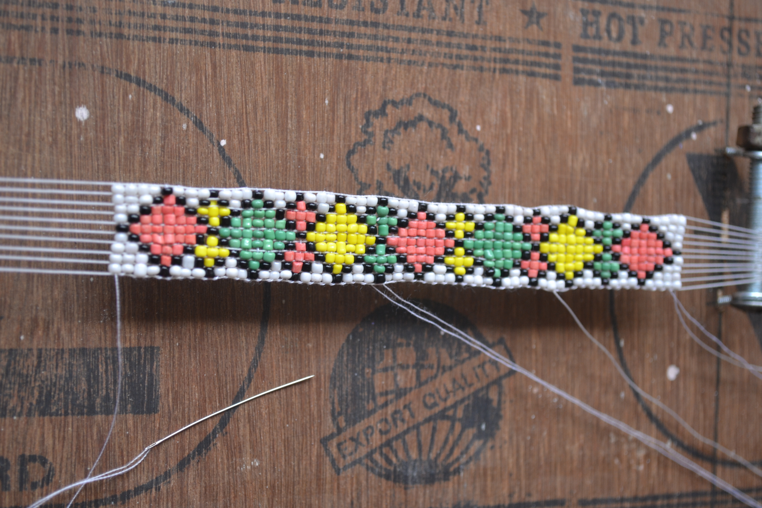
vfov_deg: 21.6
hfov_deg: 31.9
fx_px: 1333
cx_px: 381
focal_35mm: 63
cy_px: 254
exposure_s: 1/125
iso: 400
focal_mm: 42
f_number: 5.3
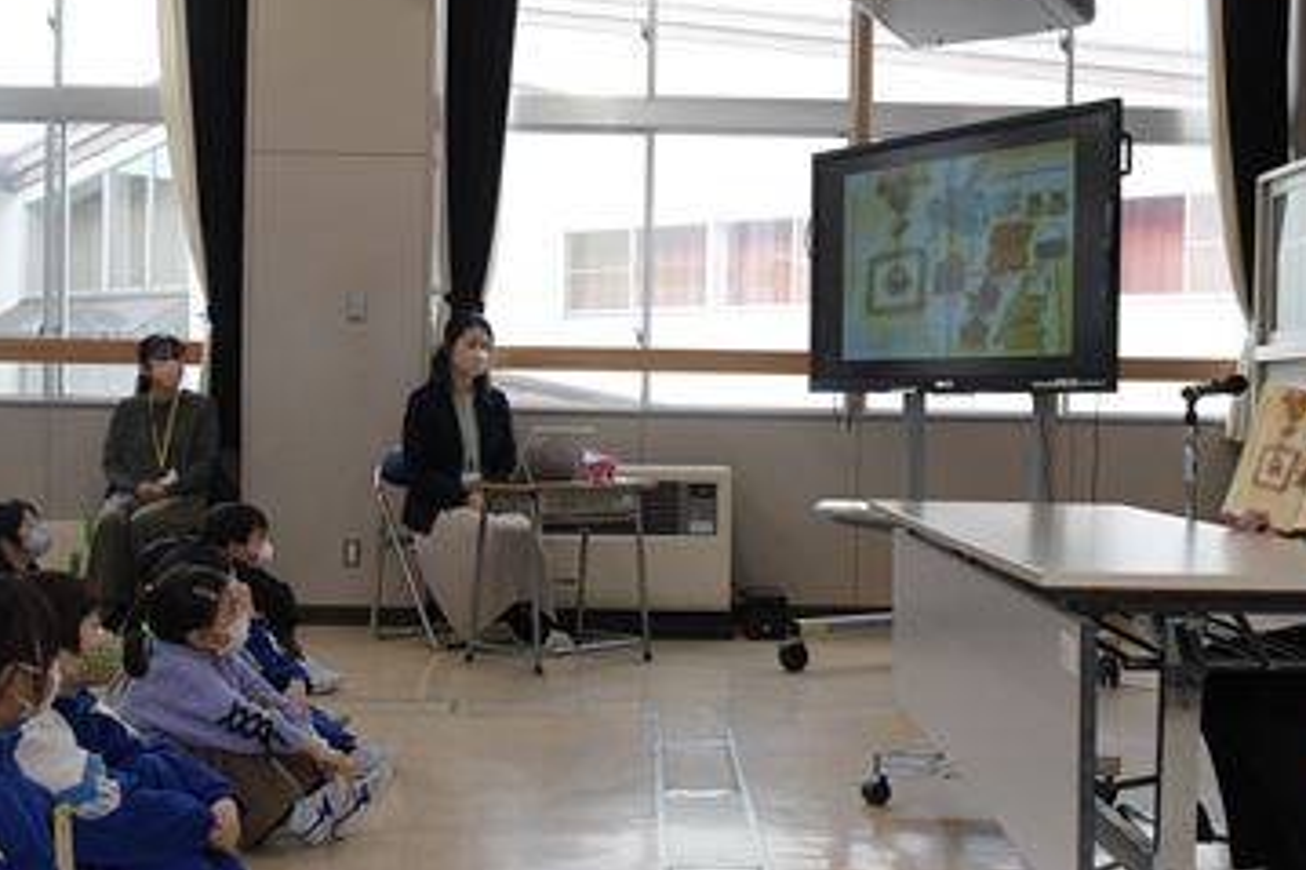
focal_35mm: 46
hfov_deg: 42.7
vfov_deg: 29.2
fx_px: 1668
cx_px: 695
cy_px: 431
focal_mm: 22
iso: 1600
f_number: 9
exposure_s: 1/320
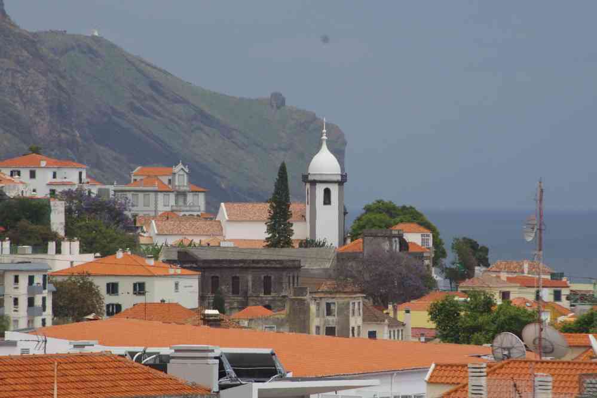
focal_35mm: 390
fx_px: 6467
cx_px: 298
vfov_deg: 3.5
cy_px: 199
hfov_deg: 5.3
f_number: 9
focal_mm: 260
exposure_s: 1/320
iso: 400
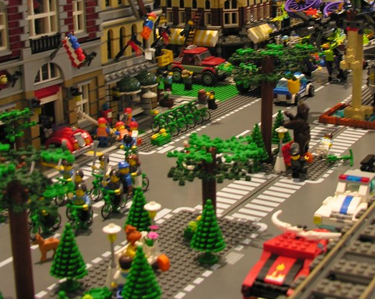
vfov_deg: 23.4
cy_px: 53
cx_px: 214
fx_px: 710
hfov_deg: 29.5
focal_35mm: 64
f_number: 2.8
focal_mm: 8.9
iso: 50
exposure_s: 1/3.4
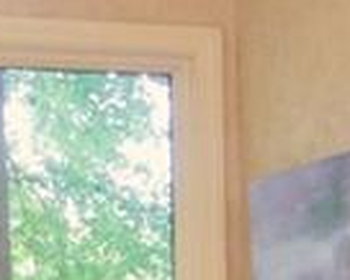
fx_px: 1208
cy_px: 289
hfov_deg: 16.2
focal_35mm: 117
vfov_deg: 13.1
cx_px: 3
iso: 1250
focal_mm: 11
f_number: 10
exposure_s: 1/15
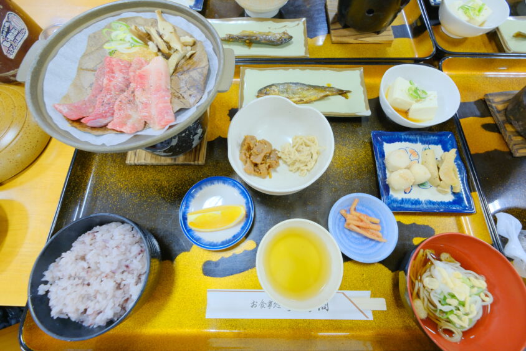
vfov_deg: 77.3
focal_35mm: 15
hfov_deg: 100.4
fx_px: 219
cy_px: 176
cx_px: 263
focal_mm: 10
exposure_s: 1/6
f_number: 4
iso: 640
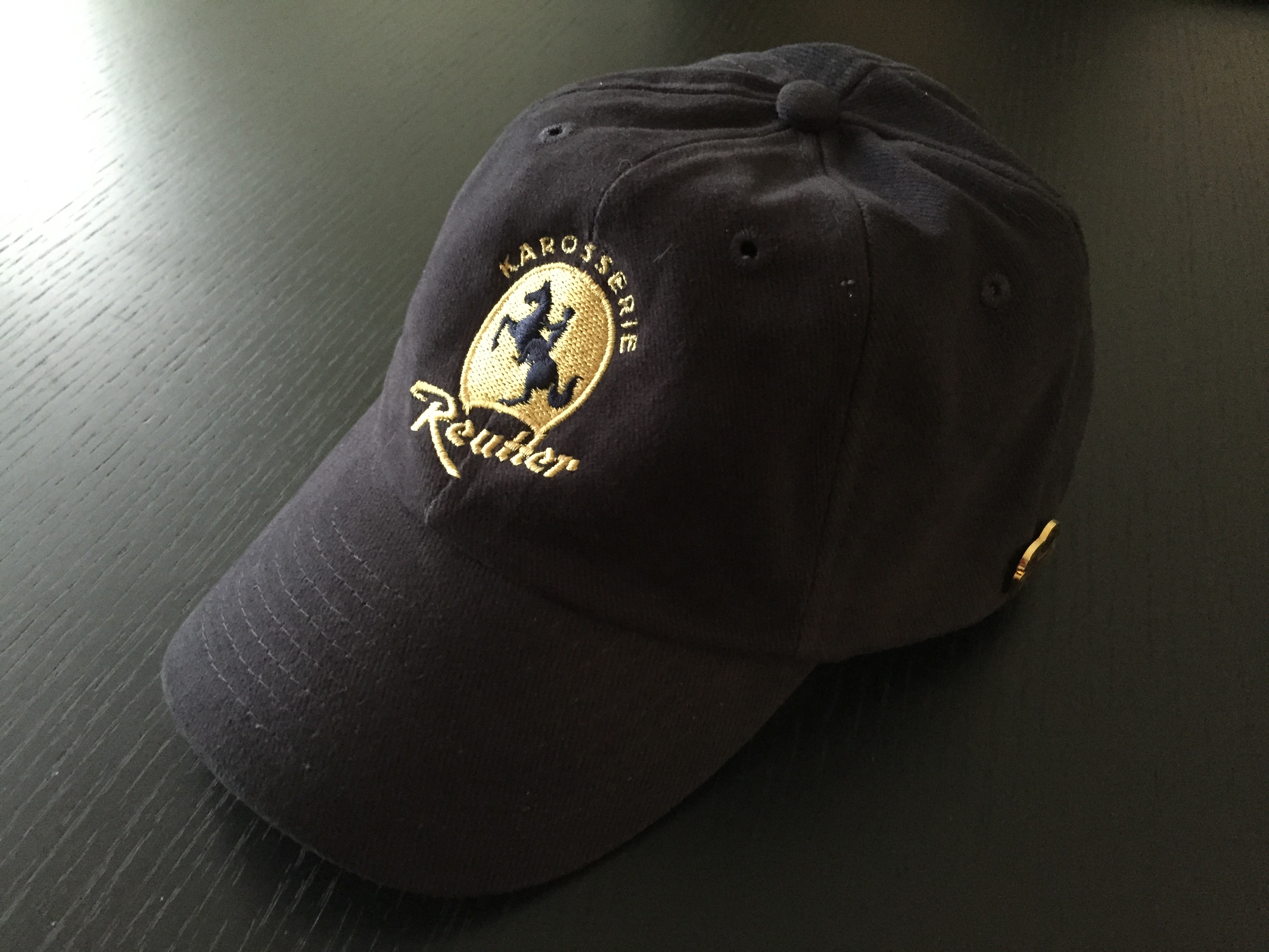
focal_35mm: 29
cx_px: 634
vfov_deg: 48.2
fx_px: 1063
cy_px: 476
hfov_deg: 61.7
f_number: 2.2
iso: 320
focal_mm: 4.15
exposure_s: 1/15
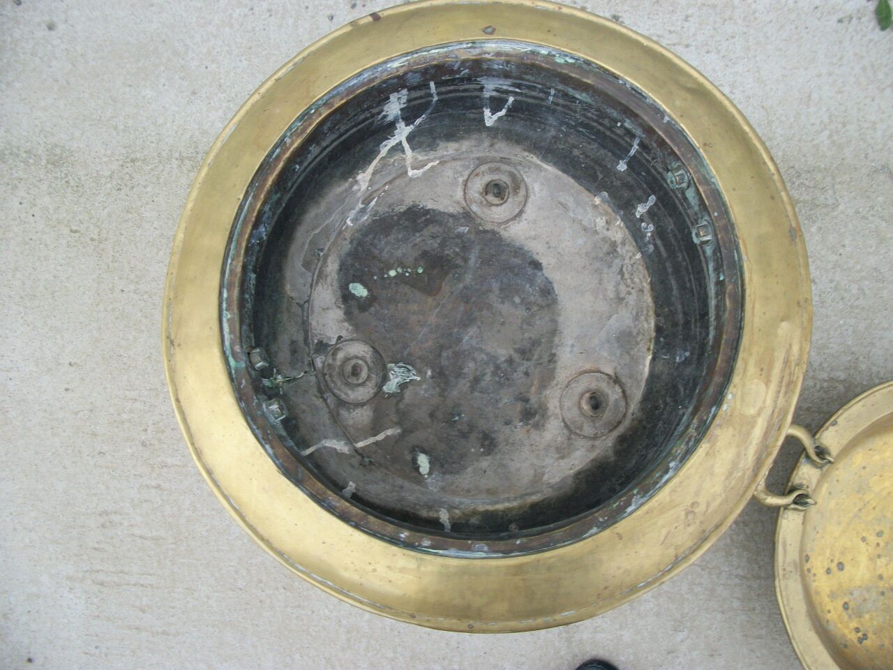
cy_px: 335
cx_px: 446
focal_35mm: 32
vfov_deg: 44.2
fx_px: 826
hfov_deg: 56.8
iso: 80
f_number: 8.8
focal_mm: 5.7
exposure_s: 1/60
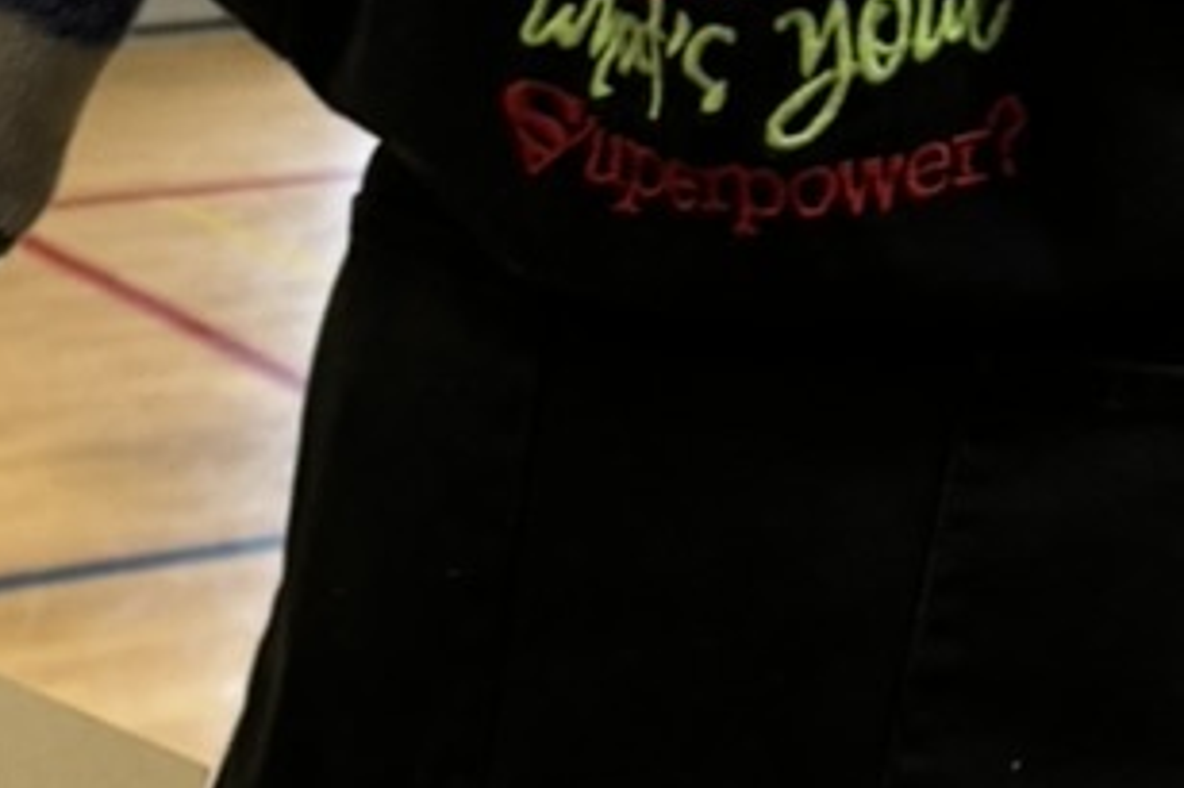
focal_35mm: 83
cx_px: 108
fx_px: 2728
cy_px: 1880
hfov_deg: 23.8
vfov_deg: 12.8
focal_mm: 6.76
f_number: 1.78
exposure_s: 1/60
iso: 200
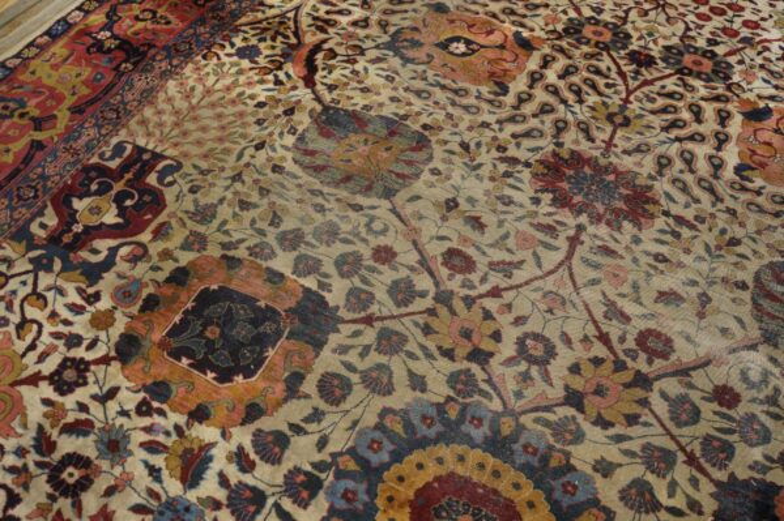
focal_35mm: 27
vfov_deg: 47.9
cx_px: 392
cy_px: 260
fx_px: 588
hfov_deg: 67.4
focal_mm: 18
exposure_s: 1/60
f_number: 4
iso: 1000
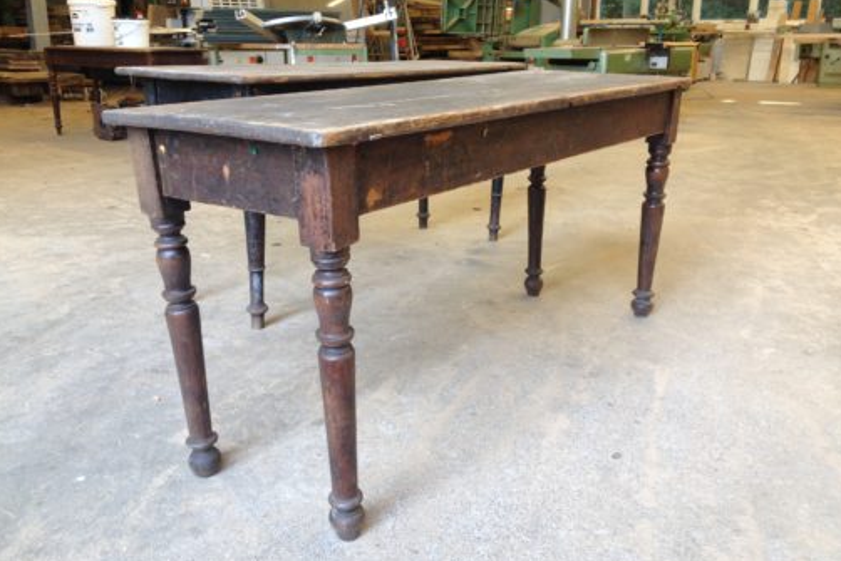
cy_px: 260
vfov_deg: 35.9
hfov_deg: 51.9
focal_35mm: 37
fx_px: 865
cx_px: 420
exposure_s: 1/20
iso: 50
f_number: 2.4
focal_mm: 4.28
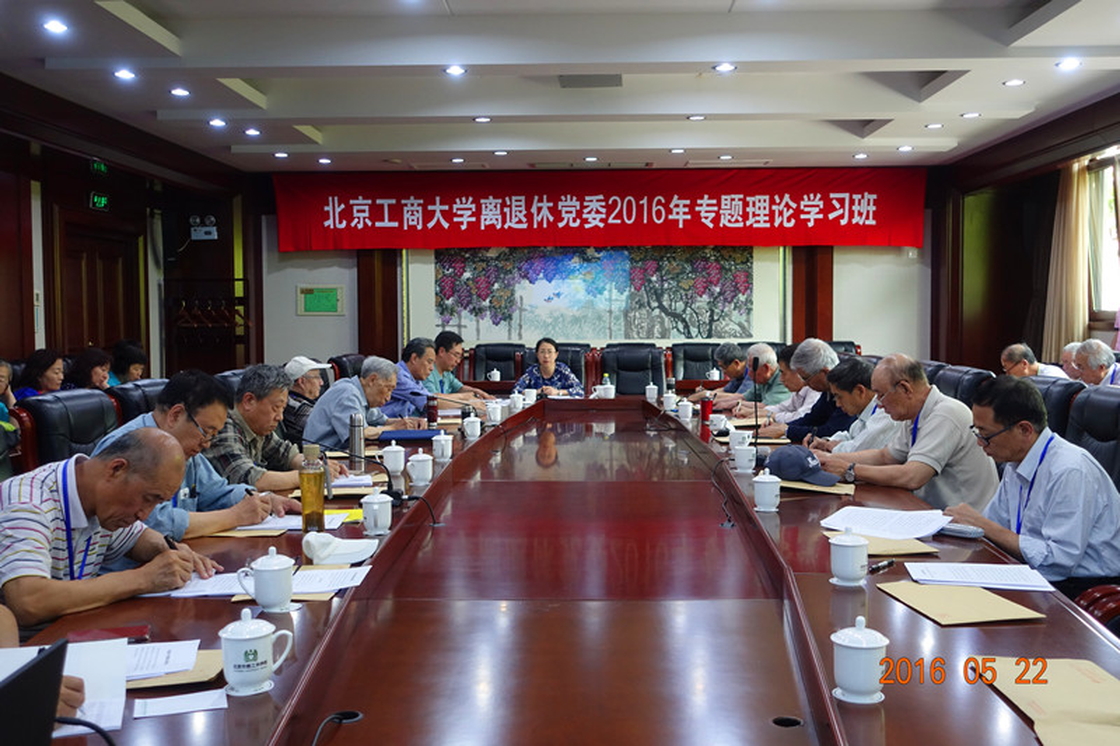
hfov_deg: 53.1
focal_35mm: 36
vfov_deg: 36.9
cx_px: 560
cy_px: 373
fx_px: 1120
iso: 500
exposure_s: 1/40
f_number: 2.8
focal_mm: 13.16
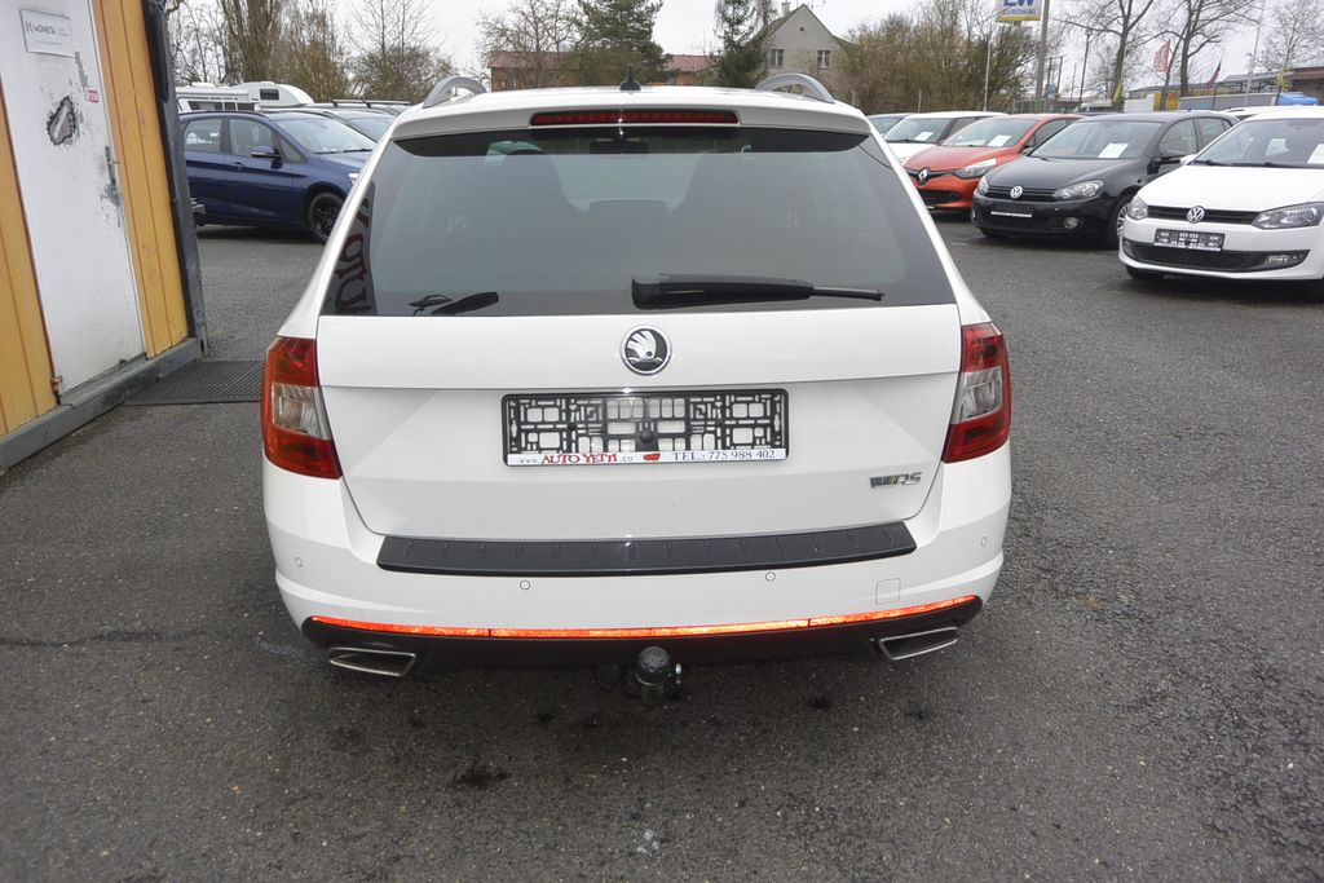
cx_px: 662
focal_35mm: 27
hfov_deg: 67.4
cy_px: 442
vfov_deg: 47.9
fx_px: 993
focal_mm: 10
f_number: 3.5
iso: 400
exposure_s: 1/200
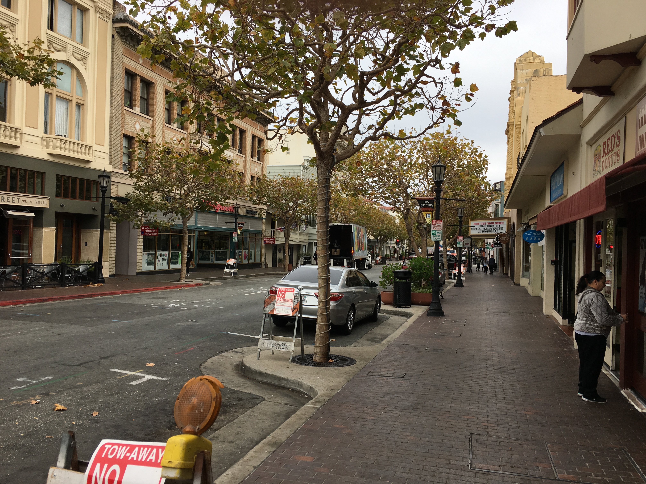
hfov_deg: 61.7
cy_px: 242
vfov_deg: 48.2
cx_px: 323
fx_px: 541
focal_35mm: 29
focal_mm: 4.15
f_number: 2.2
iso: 25
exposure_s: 1/490
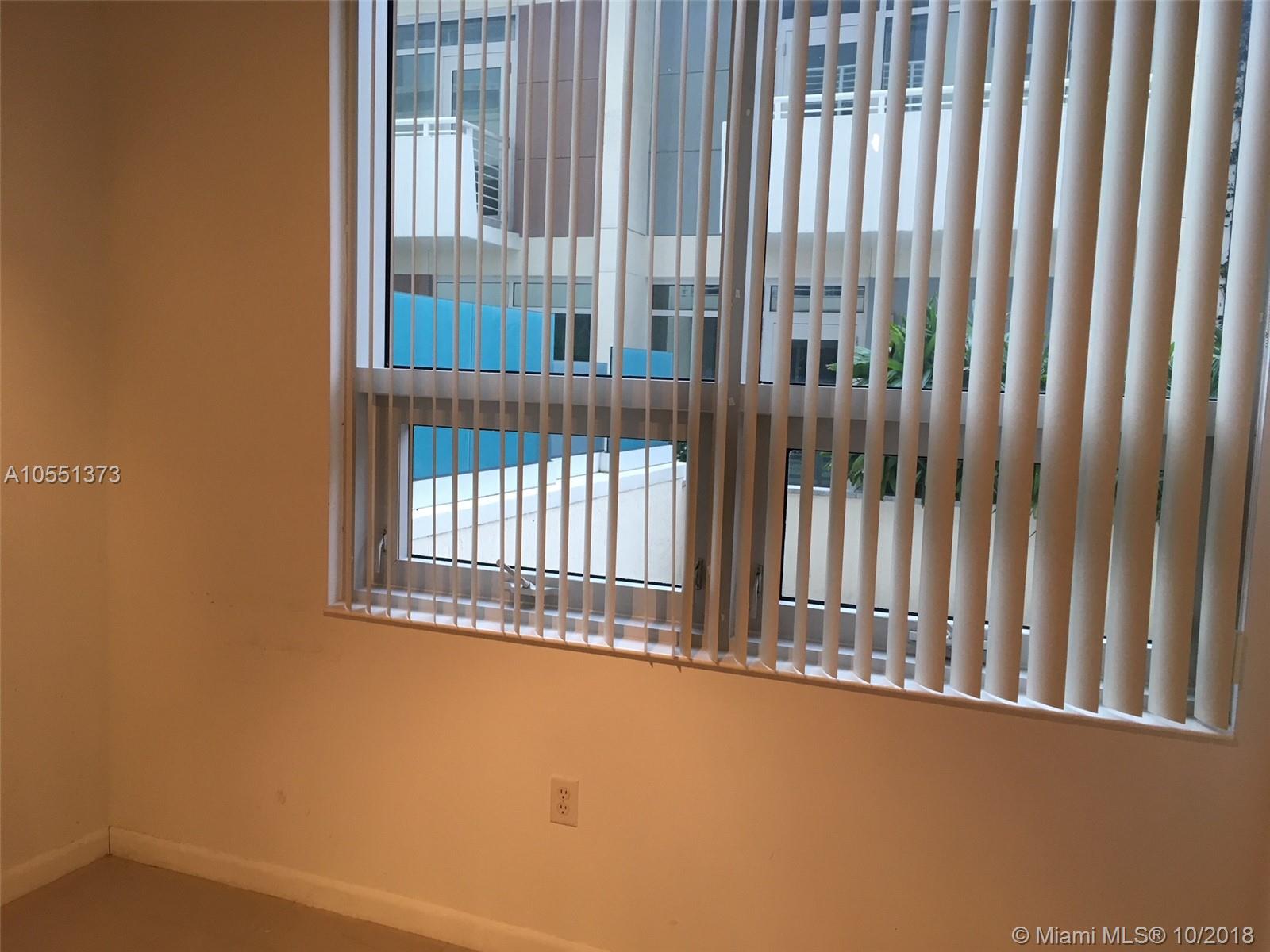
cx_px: 635
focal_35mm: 29
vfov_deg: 48.2
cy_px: 476
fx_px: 1064
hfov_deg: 61.7
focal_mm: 4.15
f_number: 2.2
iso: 64
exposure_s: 1/30
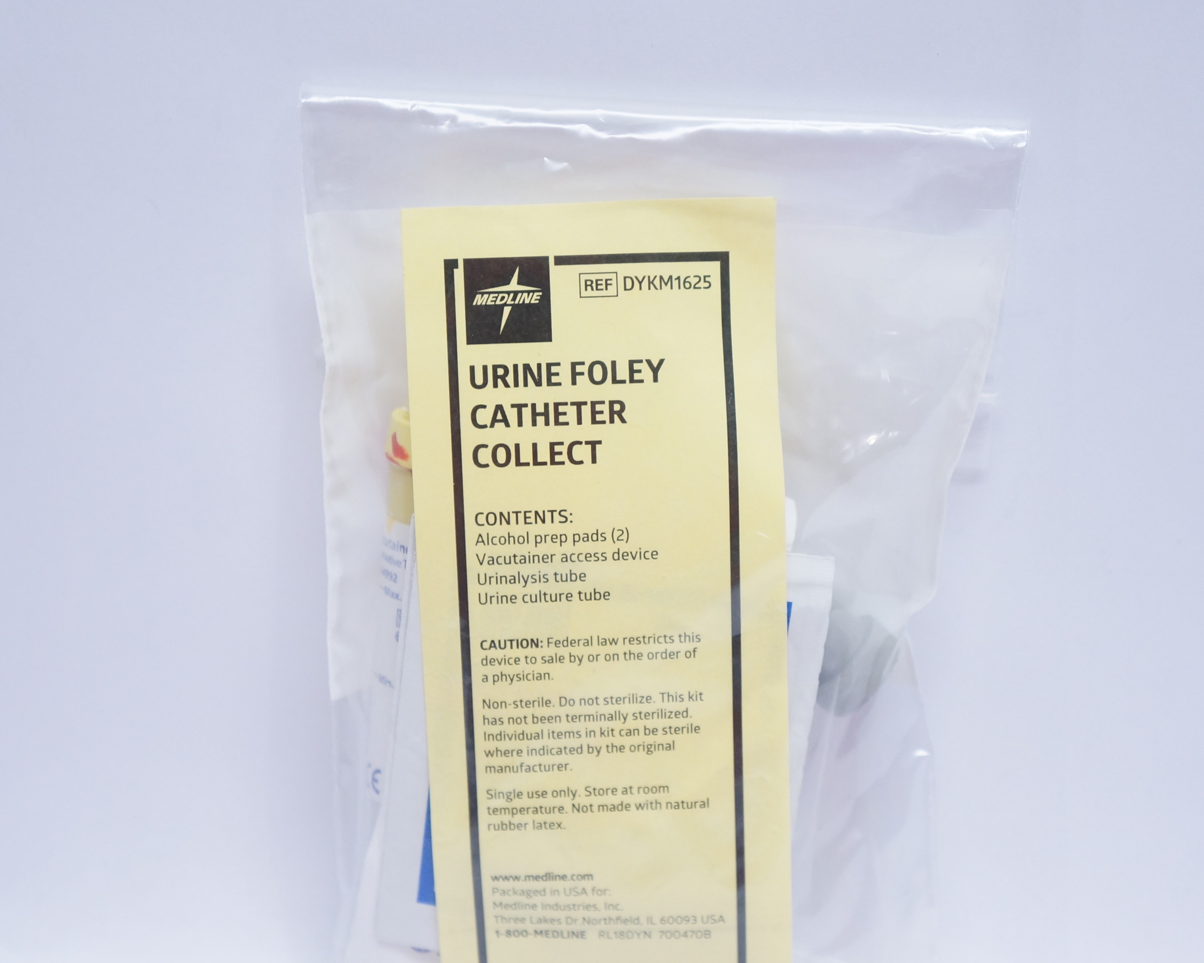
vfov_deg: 23.1
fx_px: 2352
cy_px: 567
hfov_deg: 28.7
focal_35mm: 66
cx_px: 624
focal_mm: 32
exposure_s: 1/125
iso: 800
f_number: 4
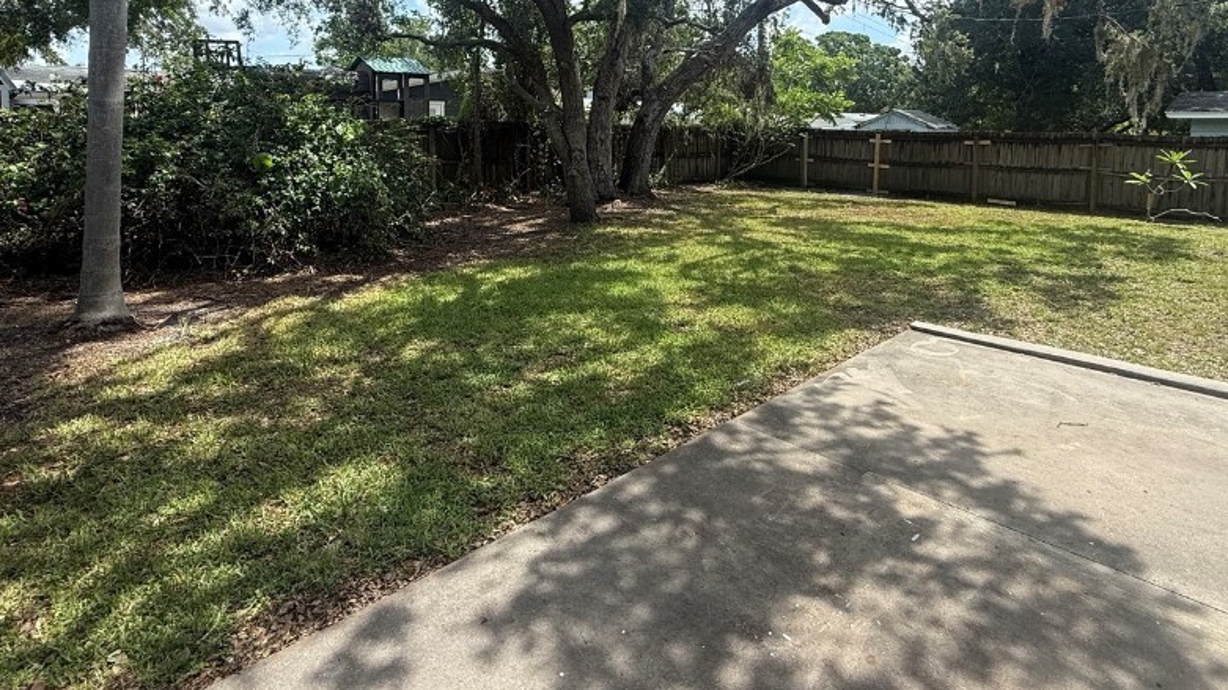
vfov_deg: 53.0
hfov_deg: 86.6
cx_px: 627
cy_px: 162
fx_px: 651
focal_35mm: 20
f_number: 2.2
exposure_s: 1/830
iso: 64
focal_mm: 2.22
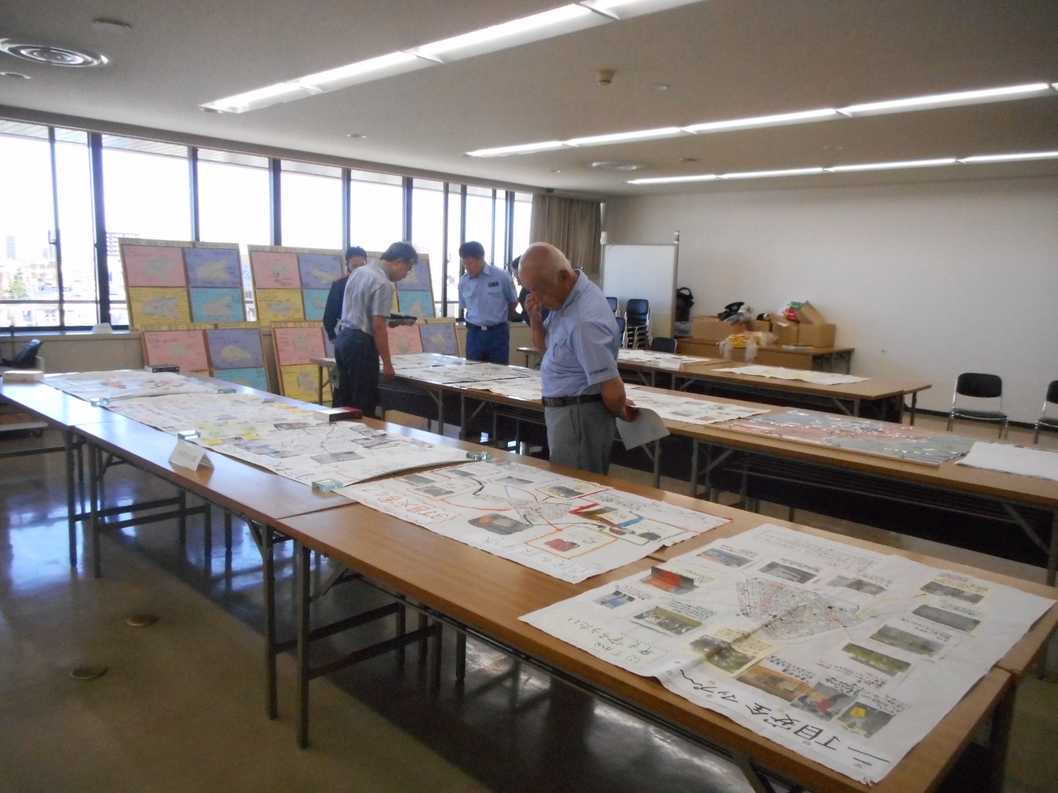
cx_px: 529
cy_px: 396
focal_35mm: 25
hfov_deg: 69.4
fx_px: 764
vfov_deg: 54.9
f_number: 3.7
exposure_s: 1/320
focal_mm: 4.5
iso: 800
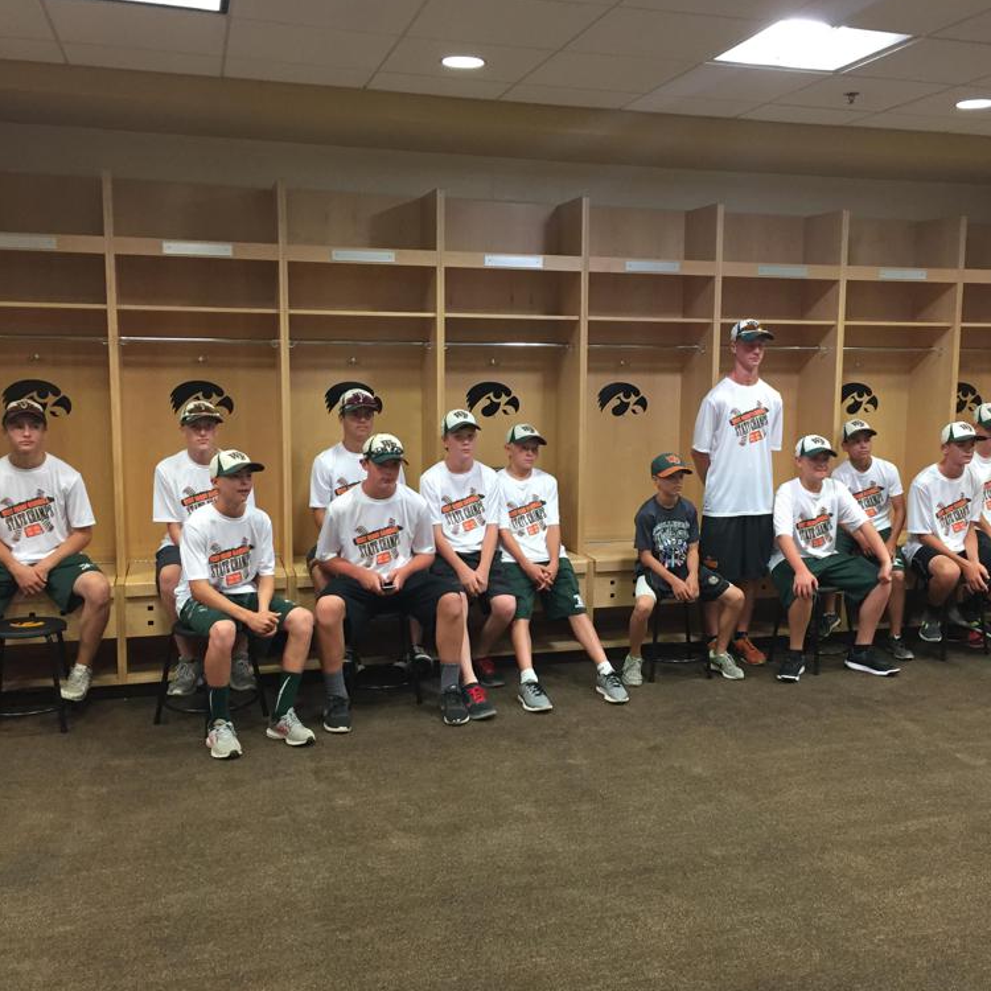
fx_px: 1134
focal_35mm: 35
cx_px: 568
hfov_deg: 47.1
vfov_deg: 47.2
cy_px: 494
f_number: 2.2
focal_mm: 4.15
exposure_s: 1/30
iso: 125
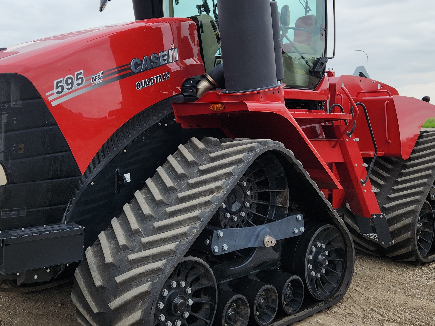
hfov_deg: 44.6
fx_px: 528
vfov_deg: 34.2
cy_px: 121
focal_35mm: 42
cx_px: 179
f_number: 1.8
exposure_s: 1/477
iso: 20
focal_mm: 5.4
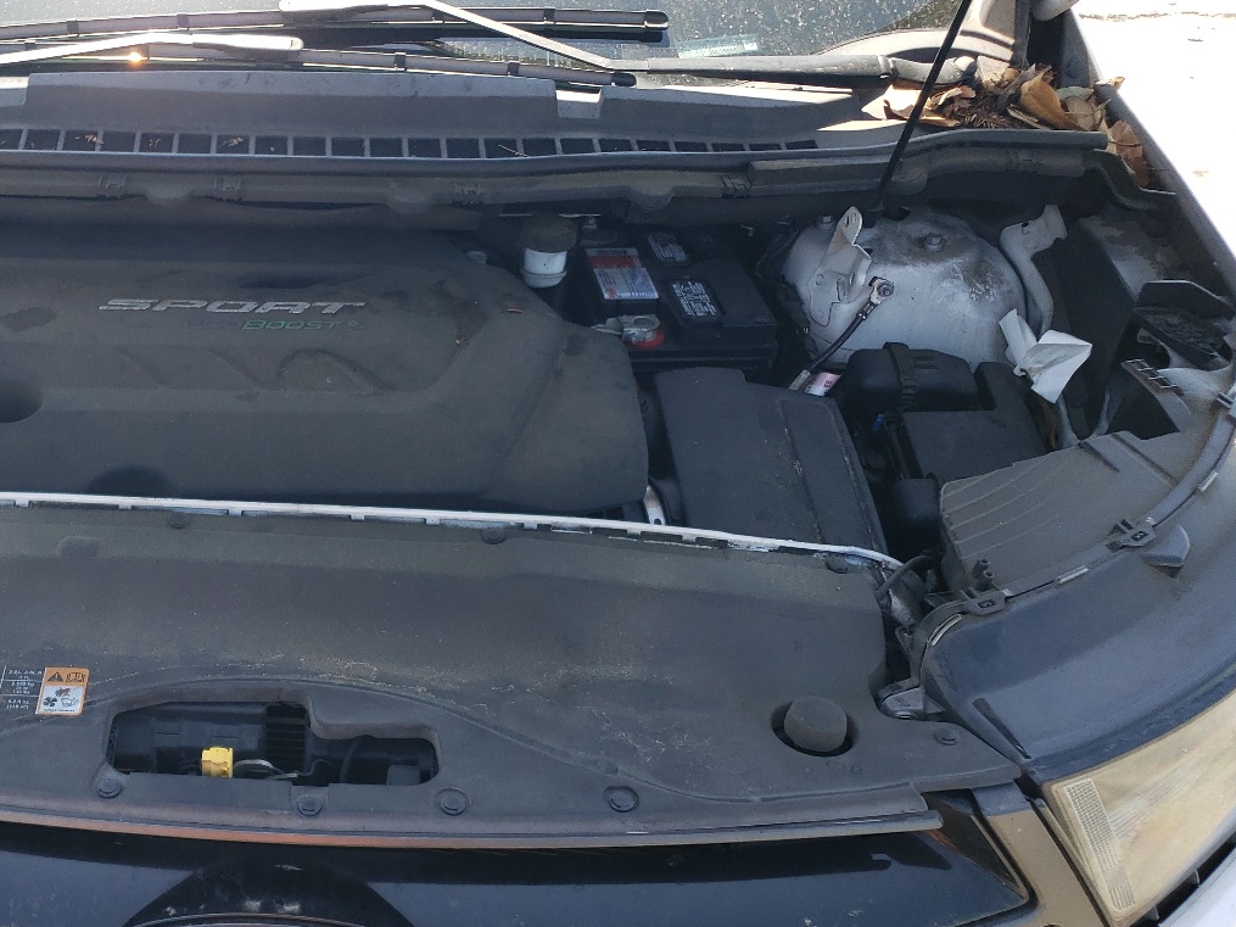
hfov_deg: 44.2
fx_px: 1464
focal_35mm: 41
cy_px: 508
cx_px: 300
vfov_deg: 35.1
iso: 50
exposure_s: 1/500
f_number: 1.5
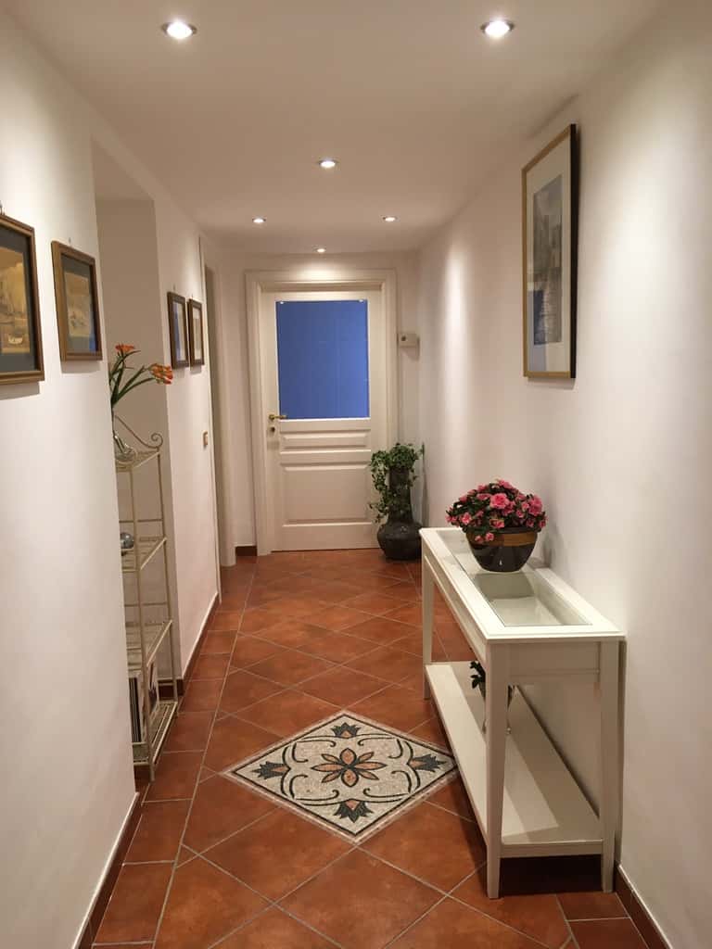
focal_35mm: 29
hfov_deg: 48.2
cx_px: 356
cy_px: 474
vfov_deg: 61.7
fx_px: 795
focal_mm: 4.15
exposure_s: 1/33
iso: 100
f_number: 2.2
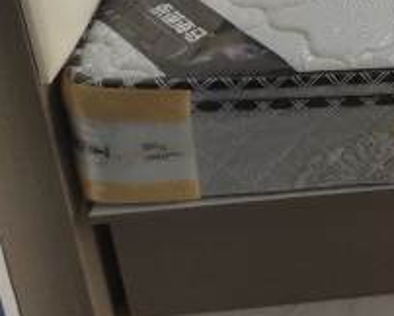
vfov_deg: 12.7
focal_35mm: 116
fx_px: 1354
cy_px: -140
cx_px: 653
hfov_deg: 14.9
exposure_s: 1/100
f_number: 1.8
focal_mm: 4.35
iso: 97
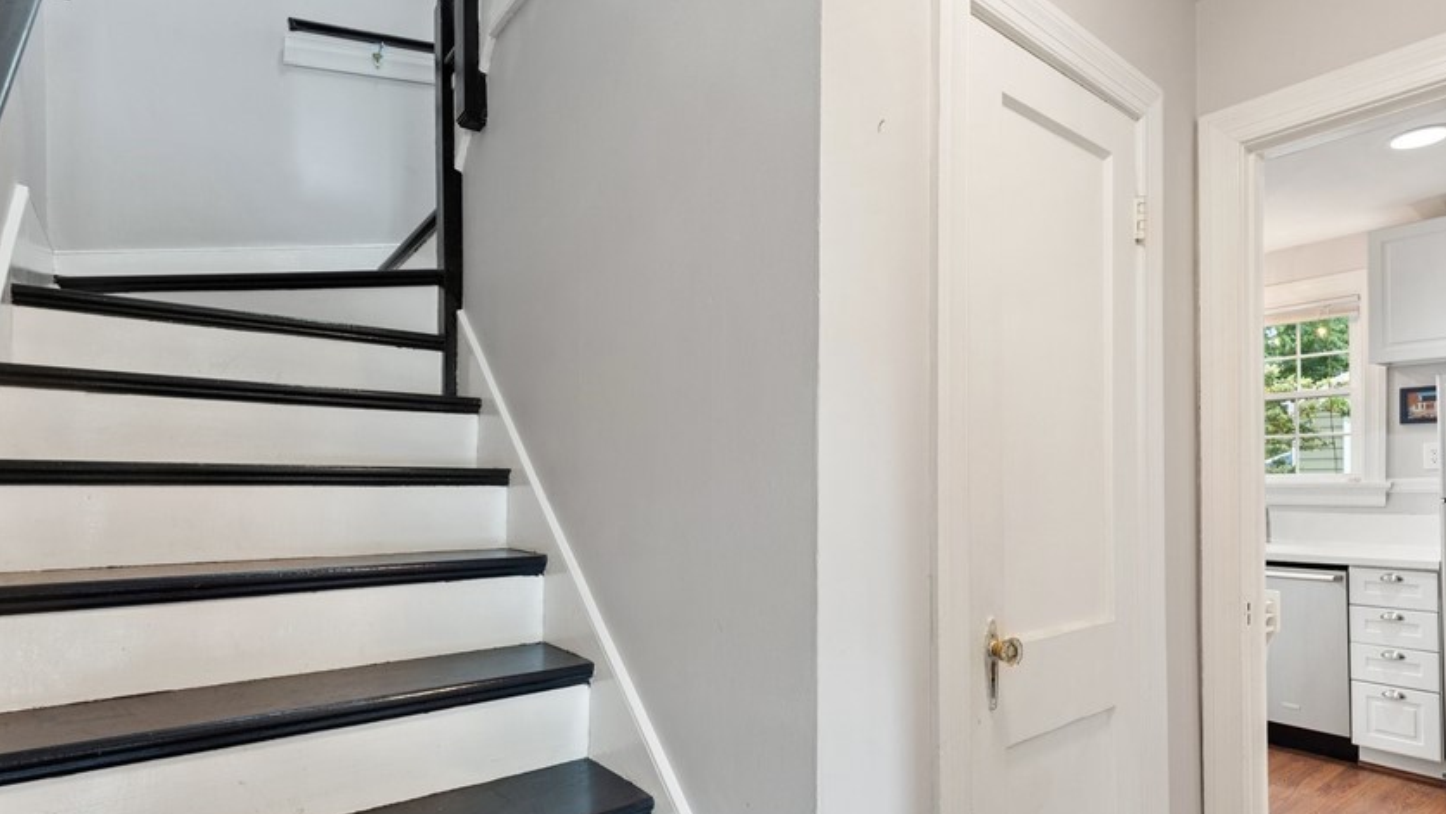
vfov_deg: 58.0
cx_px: 820
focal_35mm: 19
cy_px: 483
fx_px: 729
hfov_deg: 89.1
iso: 500
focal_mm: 14
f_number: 8
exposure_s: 1/2.5
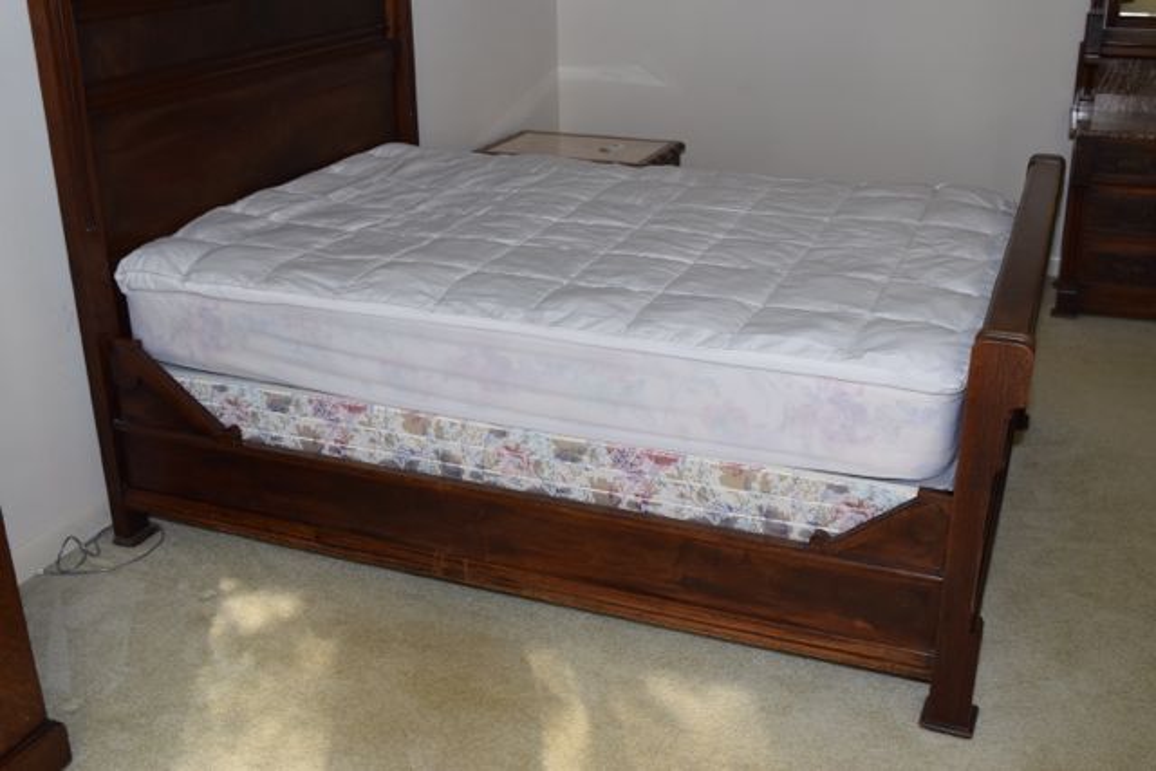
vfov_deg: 34.2
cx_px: 578
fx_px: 1253
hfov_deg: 49.5
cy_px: 386
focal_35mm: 39
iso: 800
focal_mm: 26
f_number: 5.6
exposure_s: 1/125
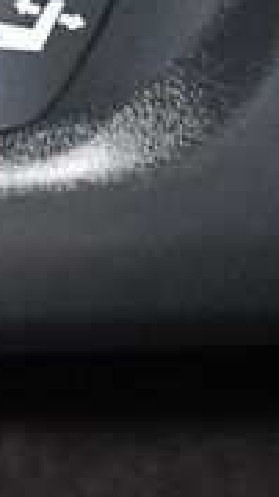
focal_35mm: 253
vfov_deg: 8.5
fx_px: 3334
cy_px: -14
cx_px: -130
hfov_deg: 4.8
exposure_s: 1/60
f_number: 4.5
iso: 7200
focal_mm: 34
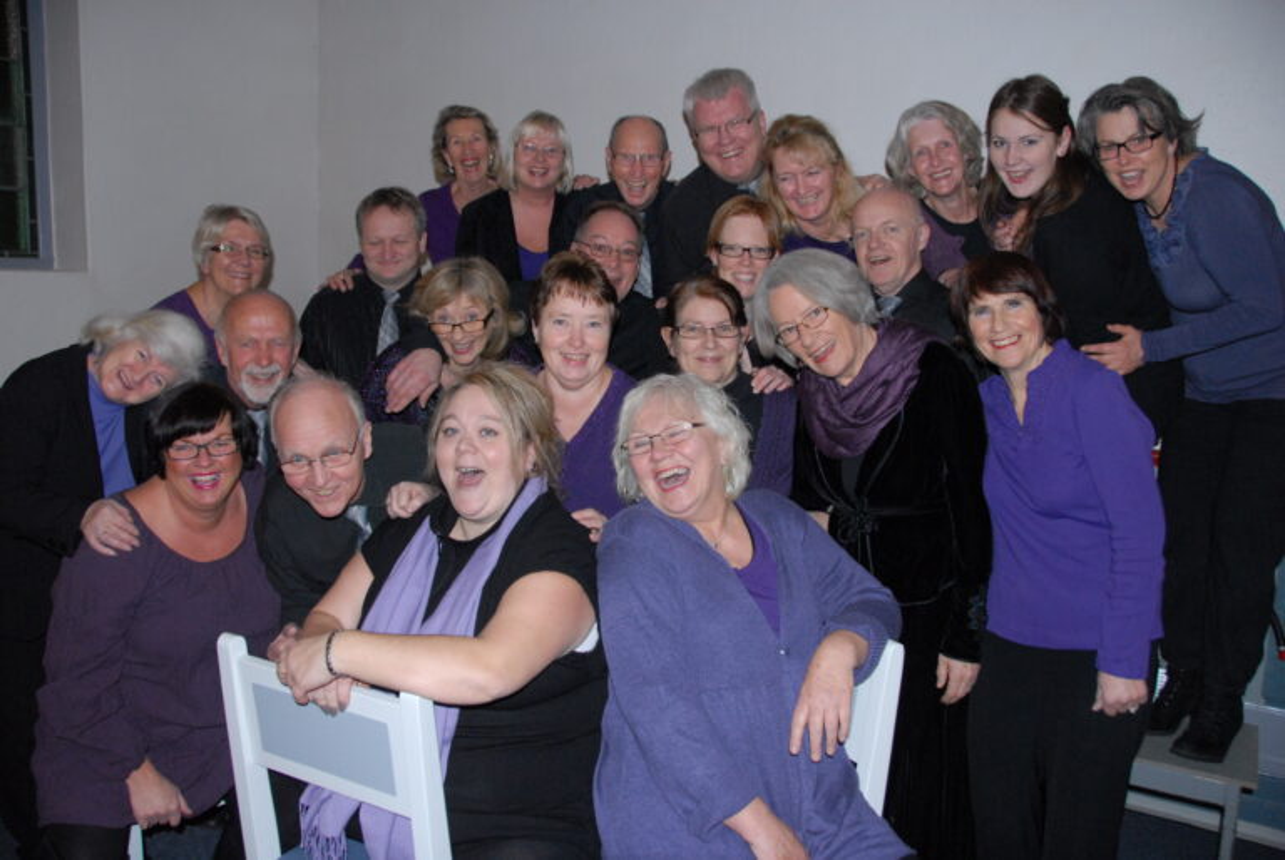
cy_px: 430
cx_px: 642
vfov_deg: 48.0
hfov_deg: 67.3
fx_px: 965
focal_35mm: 27
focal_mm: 18
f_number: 5
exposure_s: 1/60
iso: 800
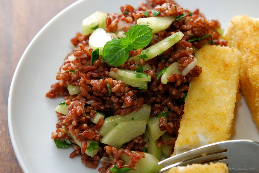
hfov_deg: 22.6
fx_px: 648
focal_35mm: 90
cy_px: 86
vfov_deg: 15.2
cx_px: 130
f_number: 6.3
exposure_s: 1/200
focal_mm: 60
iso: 100
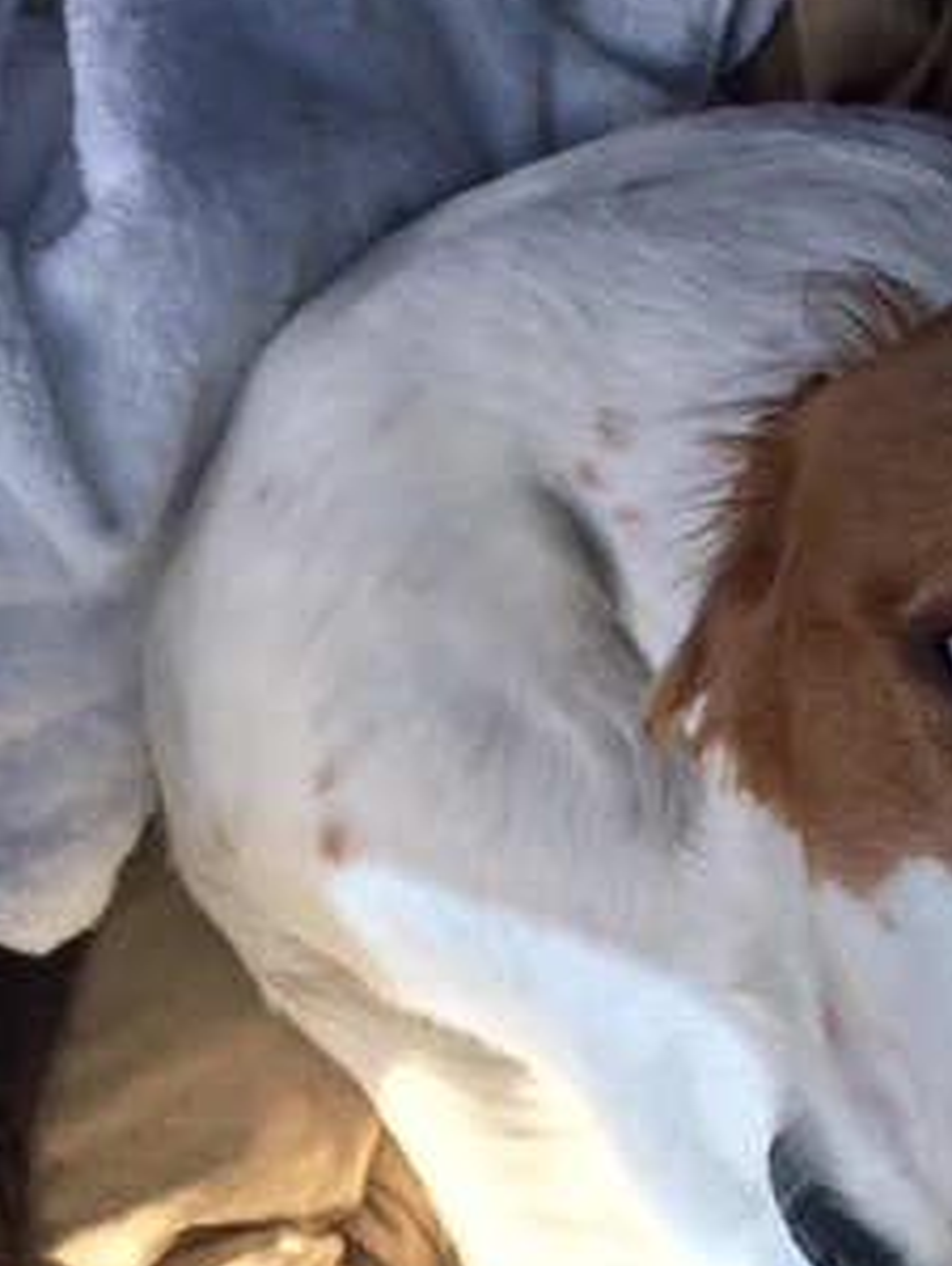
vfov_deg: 29.9
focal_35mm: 62
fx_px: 2269
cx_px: 842
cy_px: 1118
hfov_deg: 23.1
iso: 32
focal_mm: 4.15
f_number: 2.2
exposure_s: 1/350
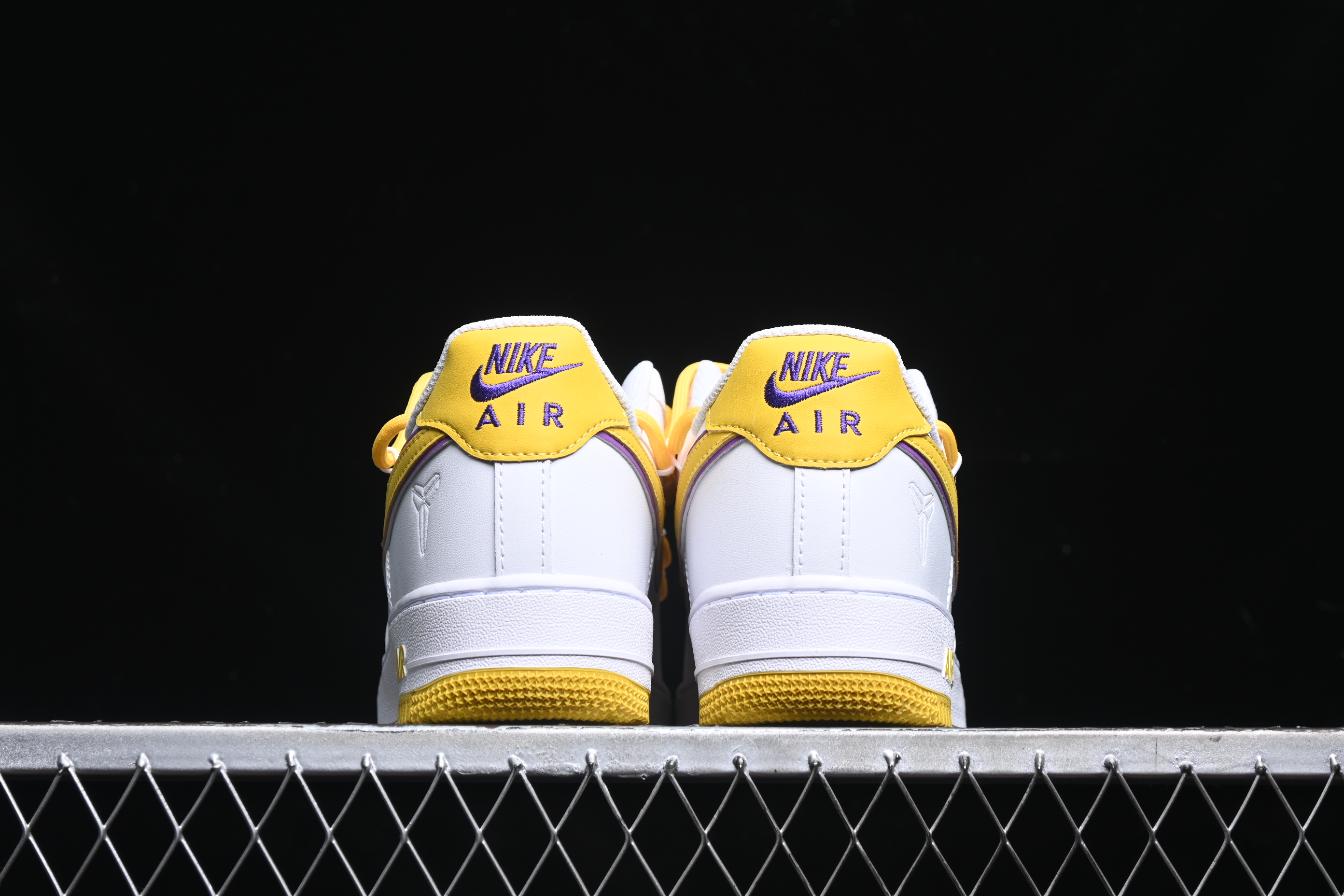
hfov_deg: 27.0
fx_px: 2800
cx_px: 672
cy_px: 448
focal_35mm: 75
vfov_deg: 18.2
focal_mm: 50
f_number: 6.3
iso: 160
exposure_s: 1/60
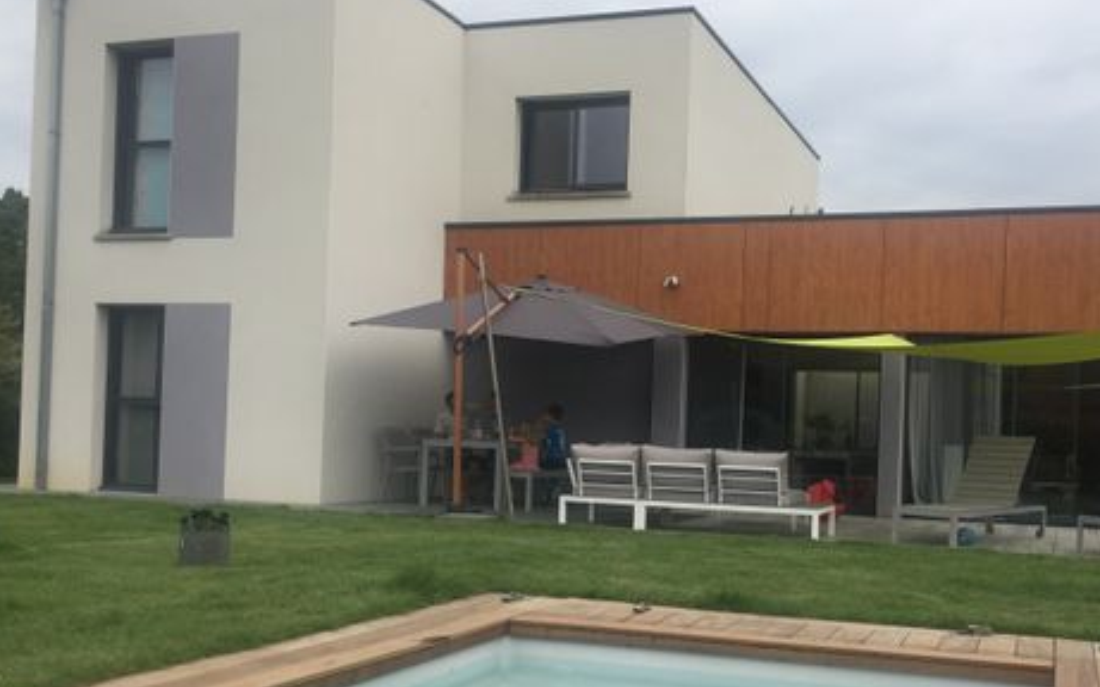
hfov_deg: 49.0
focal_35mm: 40
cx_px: 654
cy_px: 441
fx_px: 1199
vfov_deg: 31.8
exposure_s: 1/2639
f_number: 2.2
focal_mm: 4.15
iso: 32
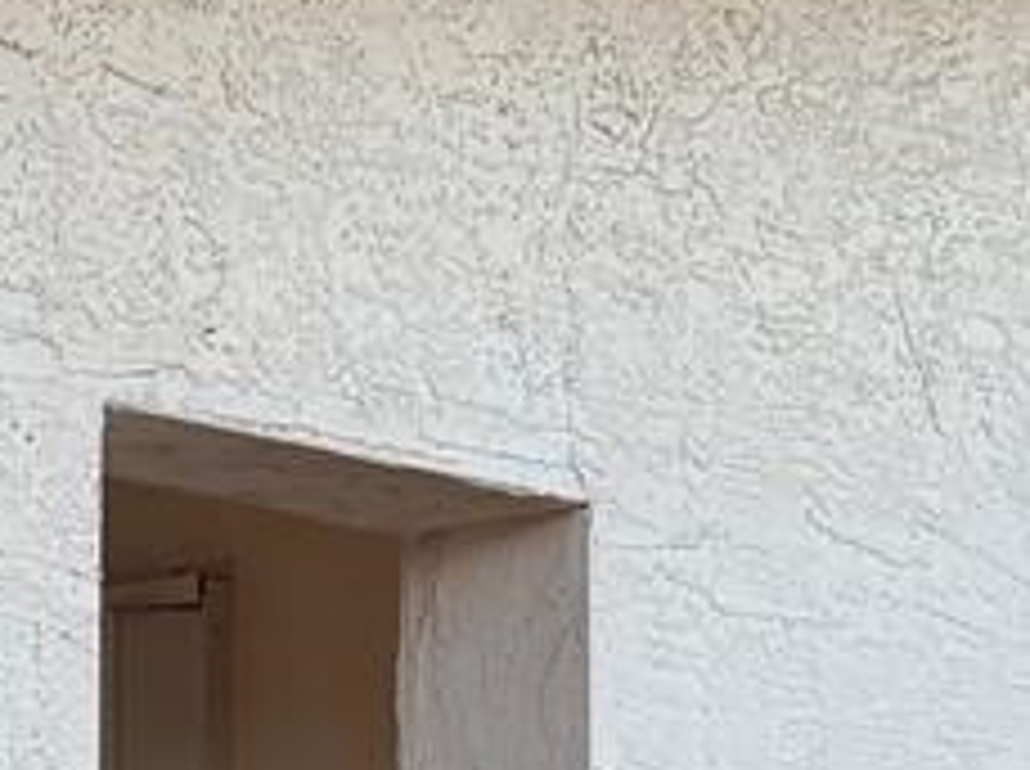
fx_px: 4991
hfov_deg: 10.3
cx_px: -1399
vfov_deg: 8.5
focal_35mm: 168
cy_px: 1337
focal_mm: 6.76
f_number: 1.78
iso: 100
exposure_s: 1/575
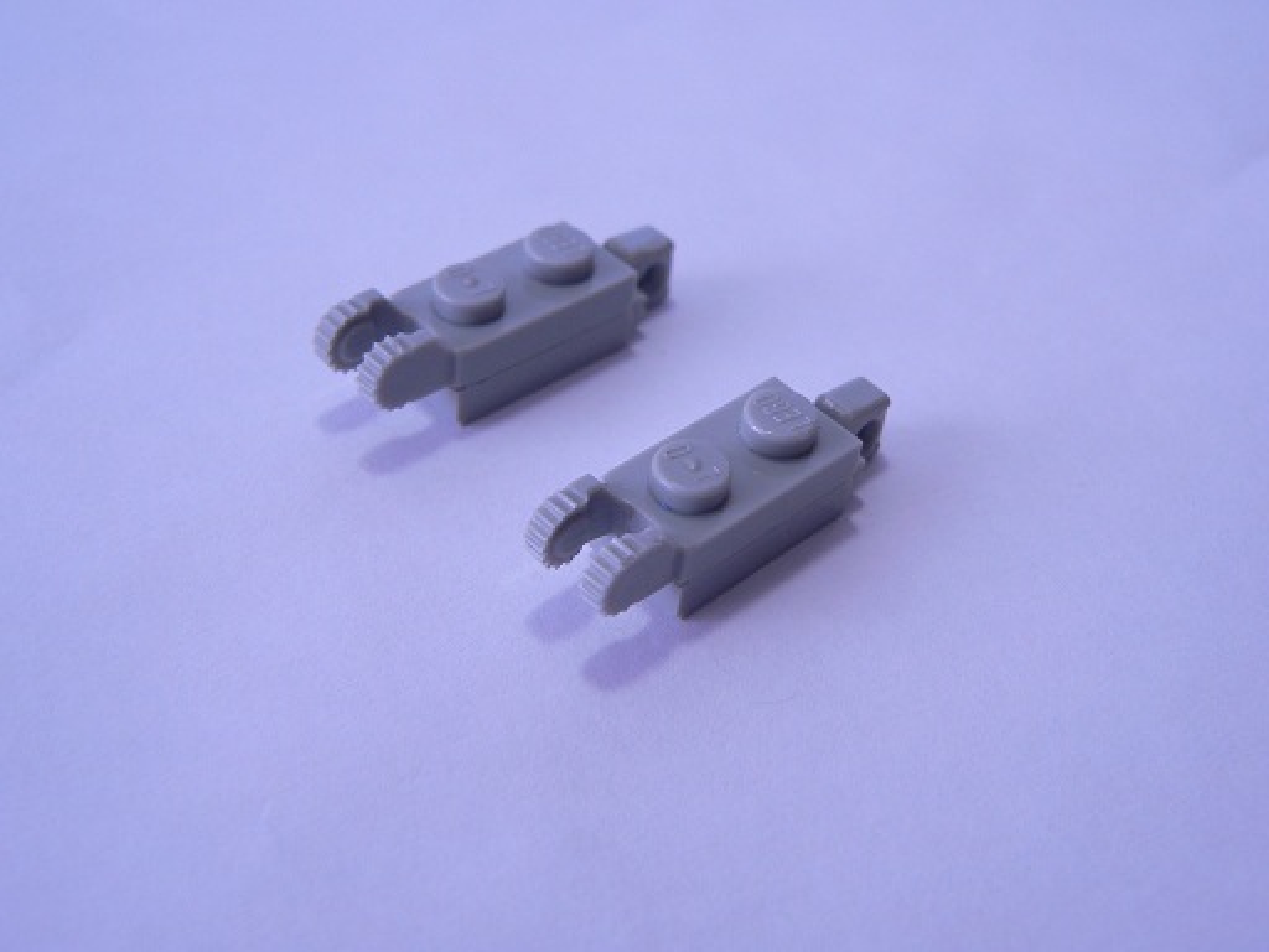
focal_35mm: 52
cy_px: 476
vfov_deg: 28.0
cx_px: 634
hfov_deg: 36.8
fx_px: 1906
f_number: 2.8
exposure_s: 1/50
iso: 150
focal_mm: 8.6
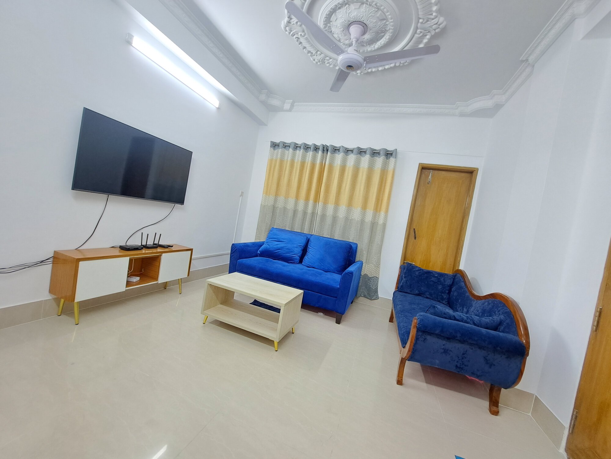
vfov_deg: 89.9
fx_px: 229
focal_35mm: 13
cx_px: 306
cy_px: 230
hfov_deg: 106.2
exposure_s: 1/50
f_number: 2.2
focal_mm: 1.74
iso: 125
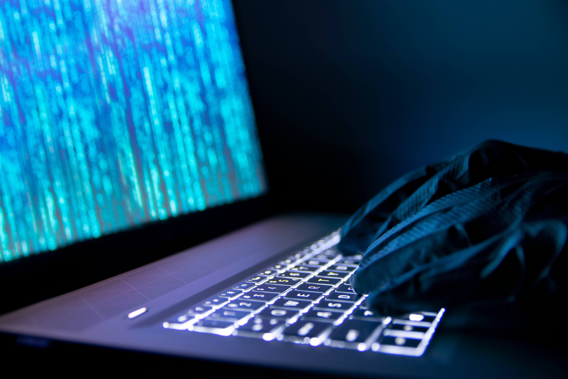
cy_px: 190
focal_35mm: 57
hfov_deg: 35.1
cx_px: 284
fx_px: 899
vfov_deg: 23.8
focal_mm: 38
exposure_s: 1
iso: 100
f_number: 2.8
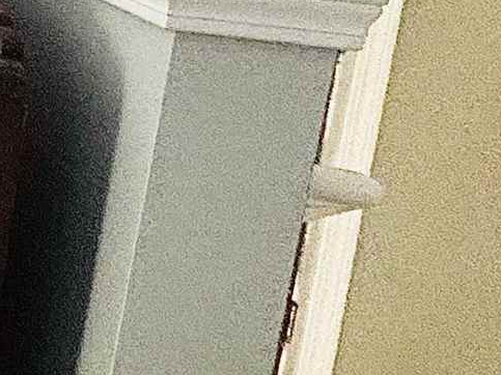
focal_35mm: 89
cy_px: -188
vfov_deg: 15.3
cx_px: -1047
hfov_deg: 11.1
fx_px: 1288
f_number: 2.2
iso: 160
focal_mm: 2.22
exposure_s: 1/99
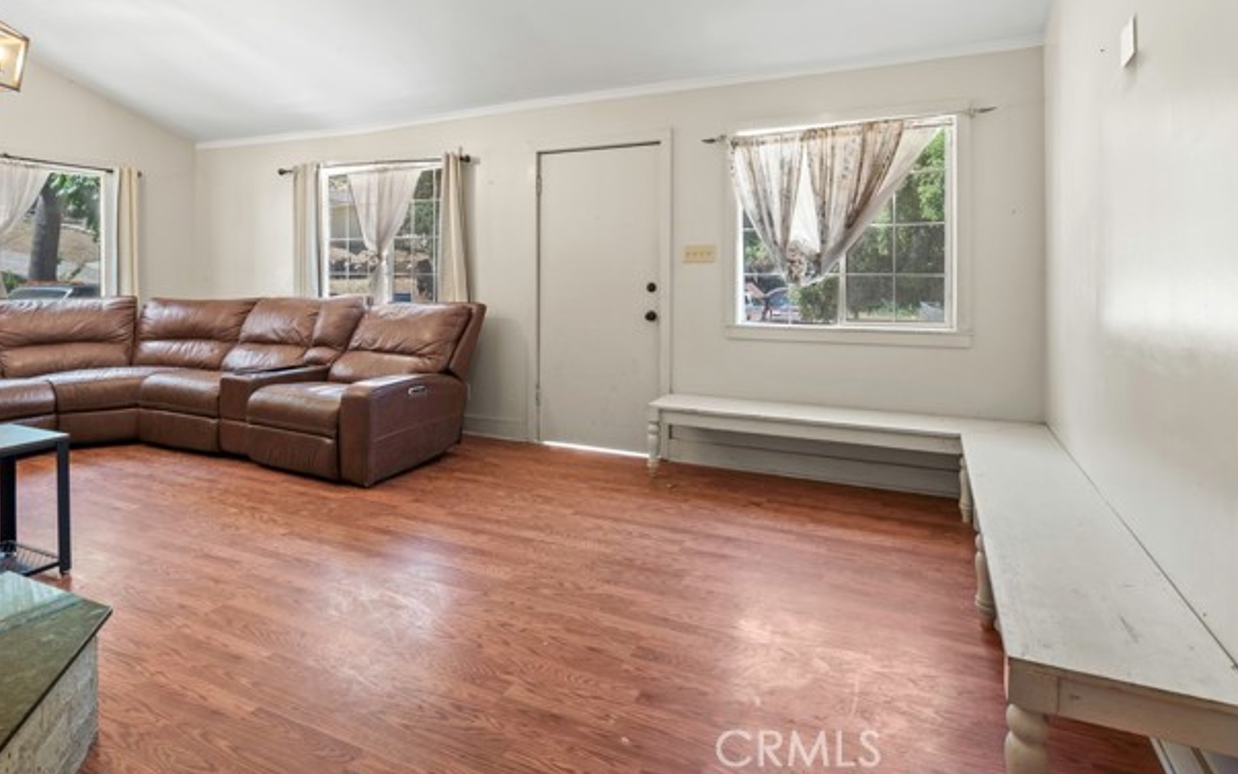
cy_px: 285
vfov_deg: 64.0
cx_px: 632
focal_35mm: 18
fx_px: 607
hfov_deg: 91.1
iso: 200
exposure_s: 1
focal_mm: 8
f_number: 8
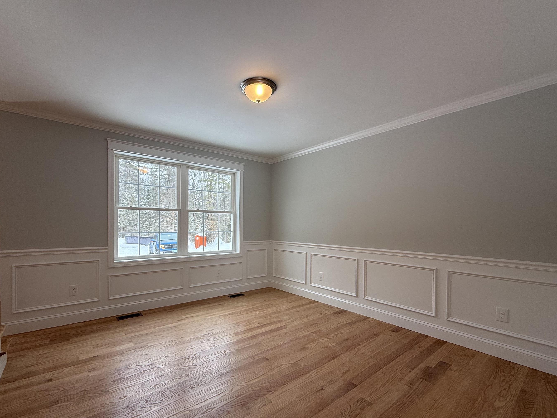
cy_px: 229
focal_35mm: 16
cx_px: 261
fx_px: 257
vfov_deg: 77.9
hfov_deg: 94.4
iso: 64
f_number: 2.2
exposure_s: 1/154
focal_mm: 2.22
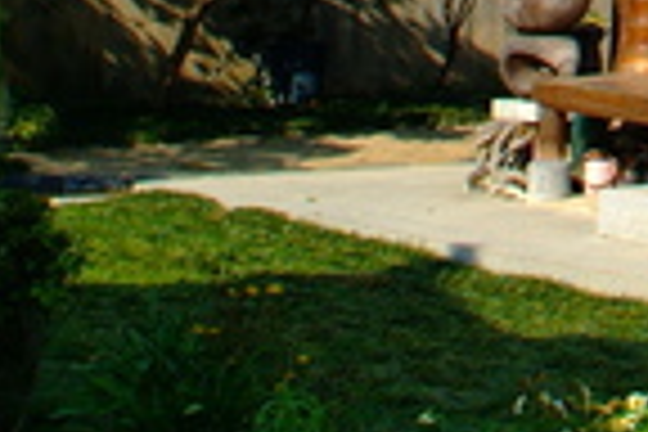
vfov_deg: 8.6
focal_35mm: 146
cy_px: -585
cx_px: 1460
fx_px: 2628
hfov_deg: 11.9
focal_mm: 20
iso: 100
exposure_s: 1/180
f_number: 6.7
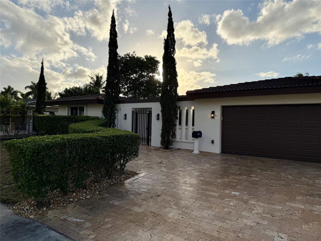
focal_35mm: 24
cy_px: 120
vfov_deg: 56.8
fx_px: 223
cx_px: 160
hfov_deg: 71.6
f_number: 1.78
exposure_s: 1/10309
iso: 100
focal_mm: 6.76
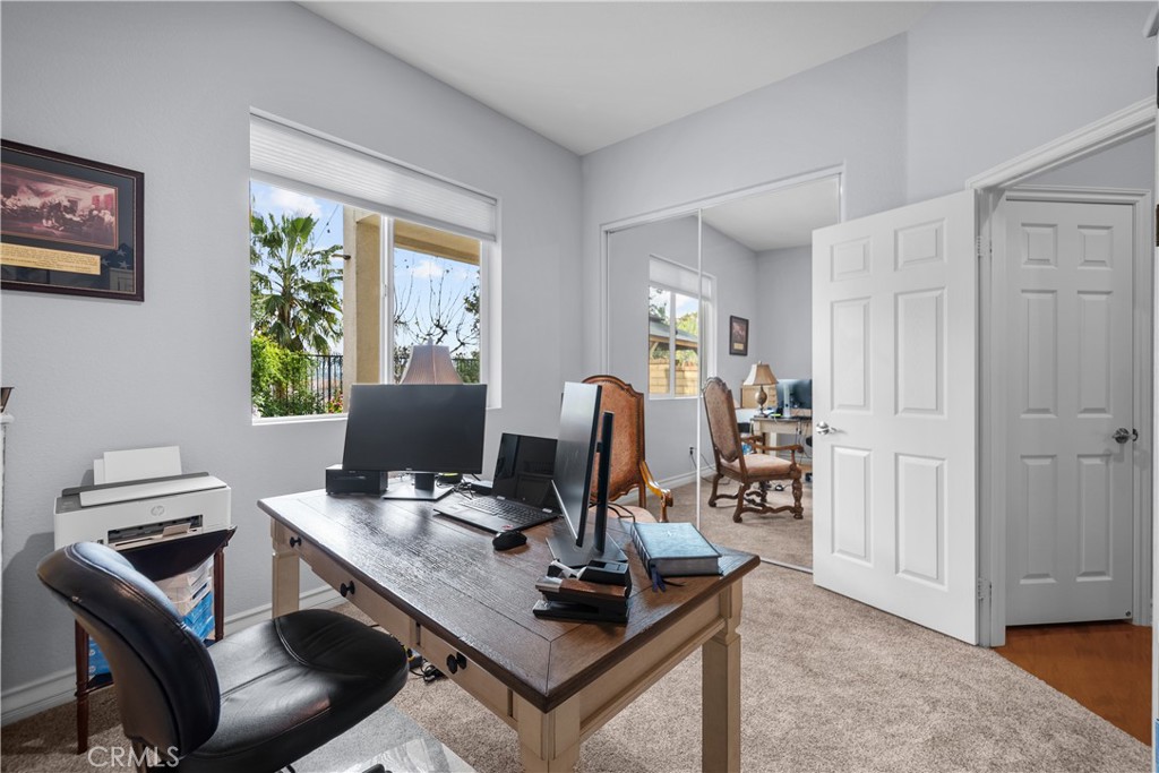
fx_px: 451
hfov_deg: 104.2
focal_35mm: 14
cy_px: 386
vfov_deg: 81.2
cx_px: 580
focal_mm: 14
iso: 200
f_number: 9
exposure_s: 1/1.25
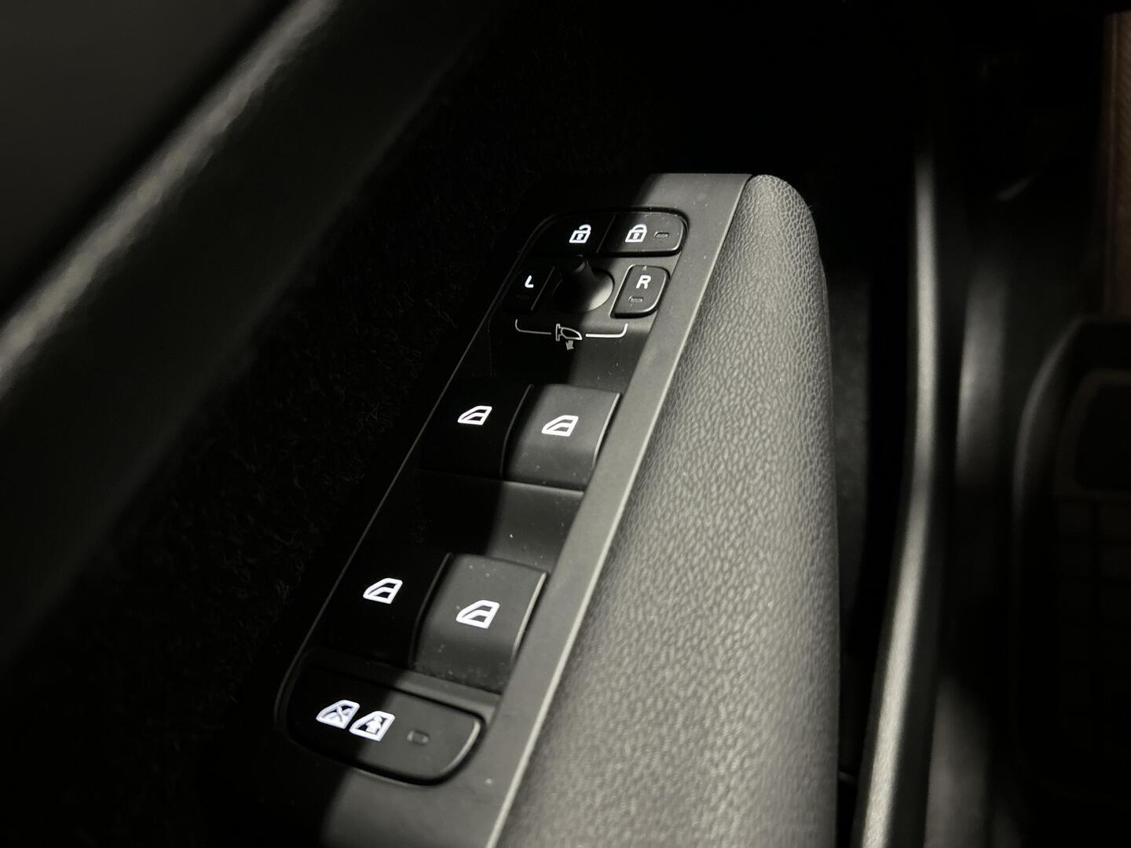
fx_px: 849
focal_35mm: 26
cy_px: 424
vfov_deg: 53.1
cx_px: 566
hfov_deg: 67.3
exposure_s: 1/17
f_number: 1.5
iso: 1250
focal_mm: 5.7
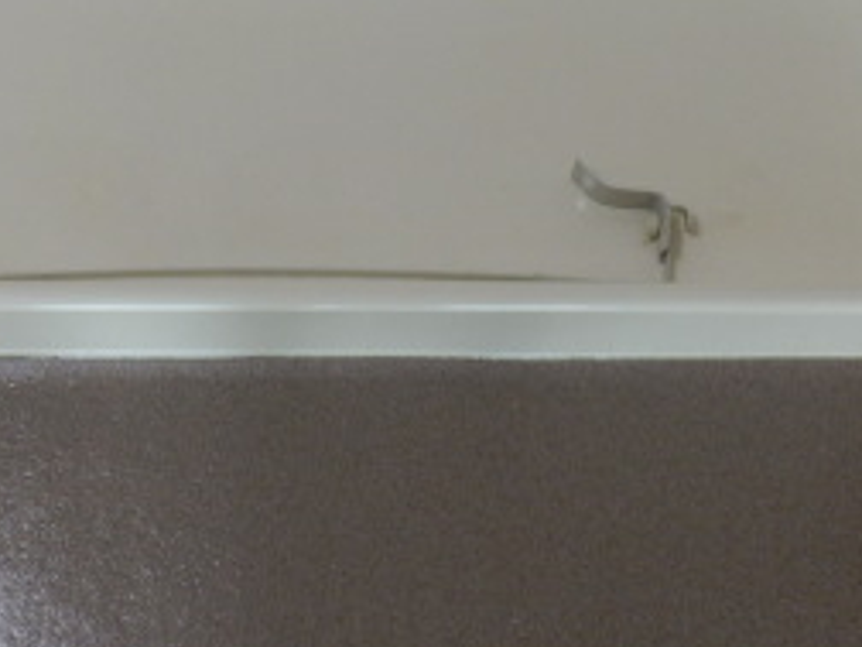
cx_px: 287
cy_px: -151
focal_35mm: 61
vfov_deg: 22.0
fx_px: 1519
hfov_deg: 31.4
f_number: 3
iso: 125
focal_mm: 4.2
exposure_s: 1/30
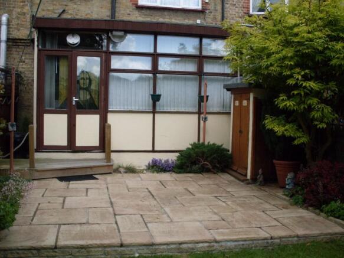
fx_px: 378
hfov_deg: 49.0
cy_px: 129
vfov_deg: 37.7
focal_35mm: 38
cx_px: 172
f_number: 8.4
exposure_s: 1/90
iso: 80
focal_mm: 6.3
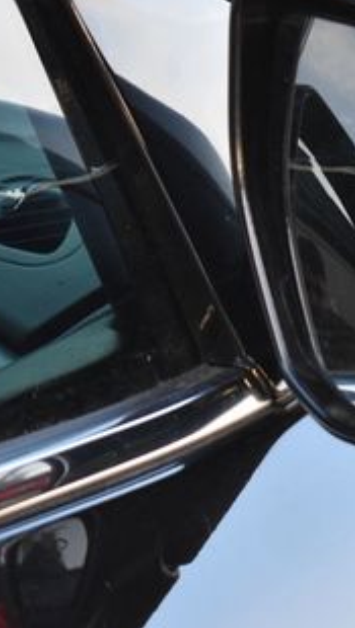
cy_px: 217
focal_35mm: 178
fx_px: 2972
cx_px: 428
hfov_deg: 6.8
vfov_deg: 12.1
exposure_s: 1/125
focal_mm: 55
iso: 800
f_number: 5.6
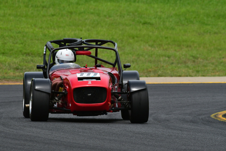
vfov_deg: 1.8
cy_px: 76
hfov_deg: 2.7
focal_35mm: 750
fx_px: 4710
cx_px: 113
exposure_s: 1/640
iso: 400
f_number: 11
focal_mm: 500
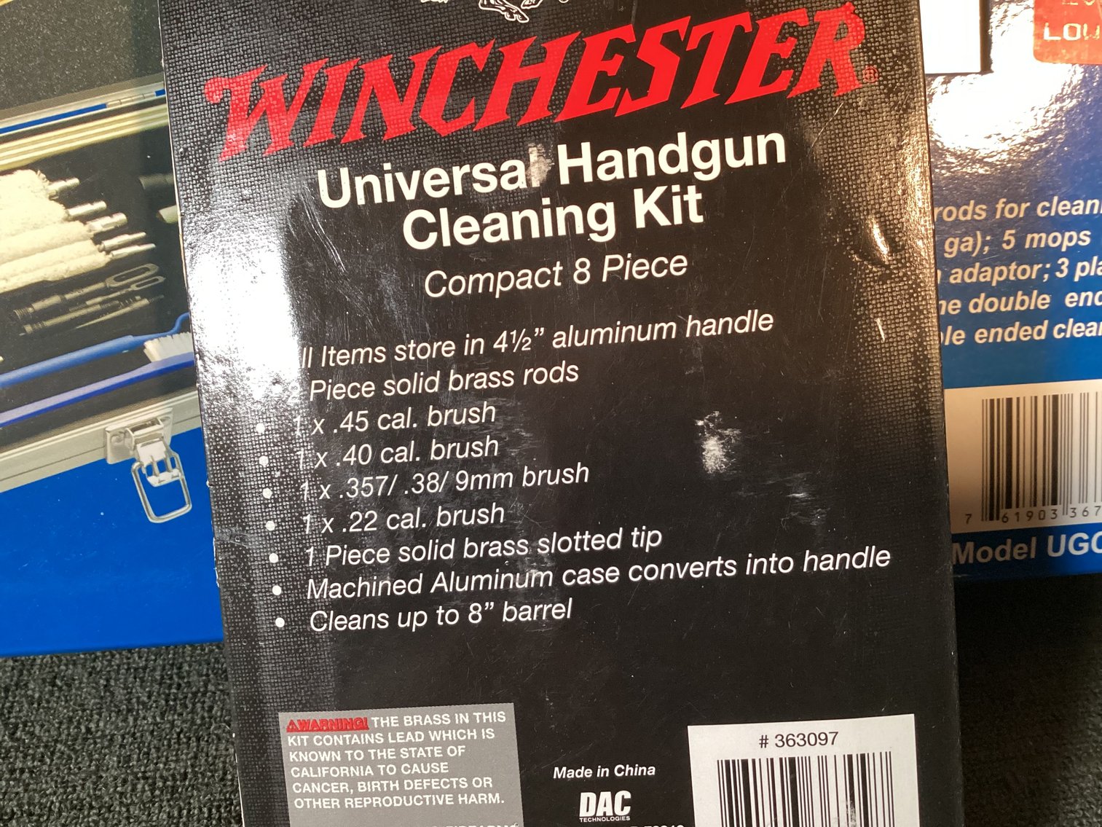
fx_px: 987
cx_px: 551
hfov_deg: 58.3
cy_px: 414
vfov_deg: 45.4
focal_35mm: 31
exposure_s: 1/40
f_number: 2.4
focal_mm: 3.3
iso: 320
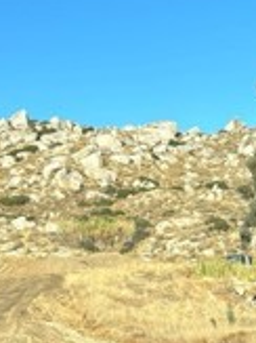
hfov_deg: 14.3
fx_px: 1007
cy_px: 356
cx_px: 252
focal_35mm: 102
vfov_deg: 18.7
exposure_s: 1/1783
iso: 50
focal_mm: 5.96
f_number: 1.6
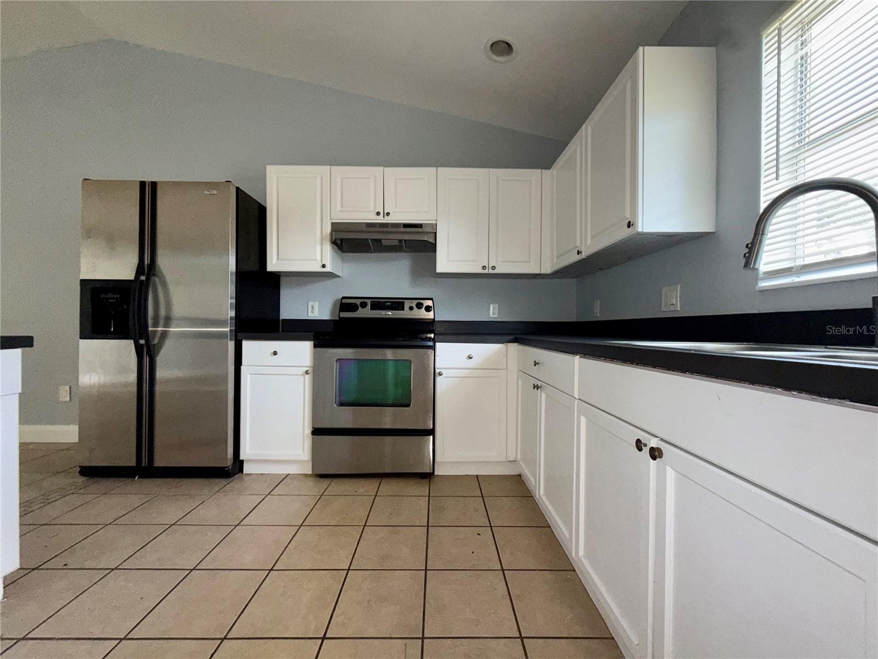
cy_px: 330
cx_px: 439
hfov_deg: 102.1
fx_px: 355
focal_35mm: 14
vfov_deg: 85.7
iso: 125
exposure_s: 1/88
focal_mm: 2.22
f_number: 2.2
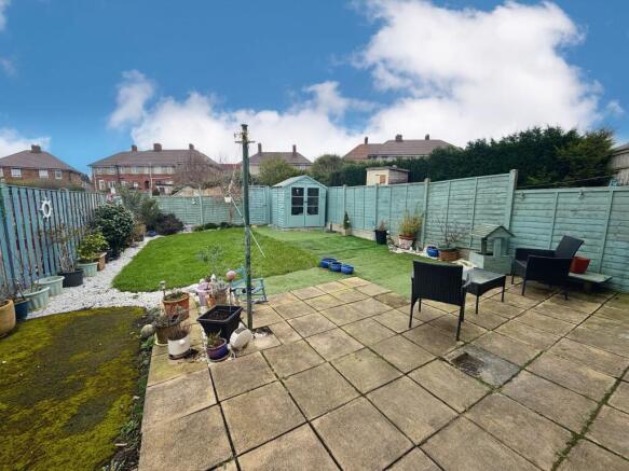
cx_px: 314
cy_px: 236
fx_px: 254
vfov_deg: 85.7
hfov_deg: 102.1
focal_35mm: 14
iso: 50
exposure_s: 1/411
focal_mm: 2.22
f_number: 2.2
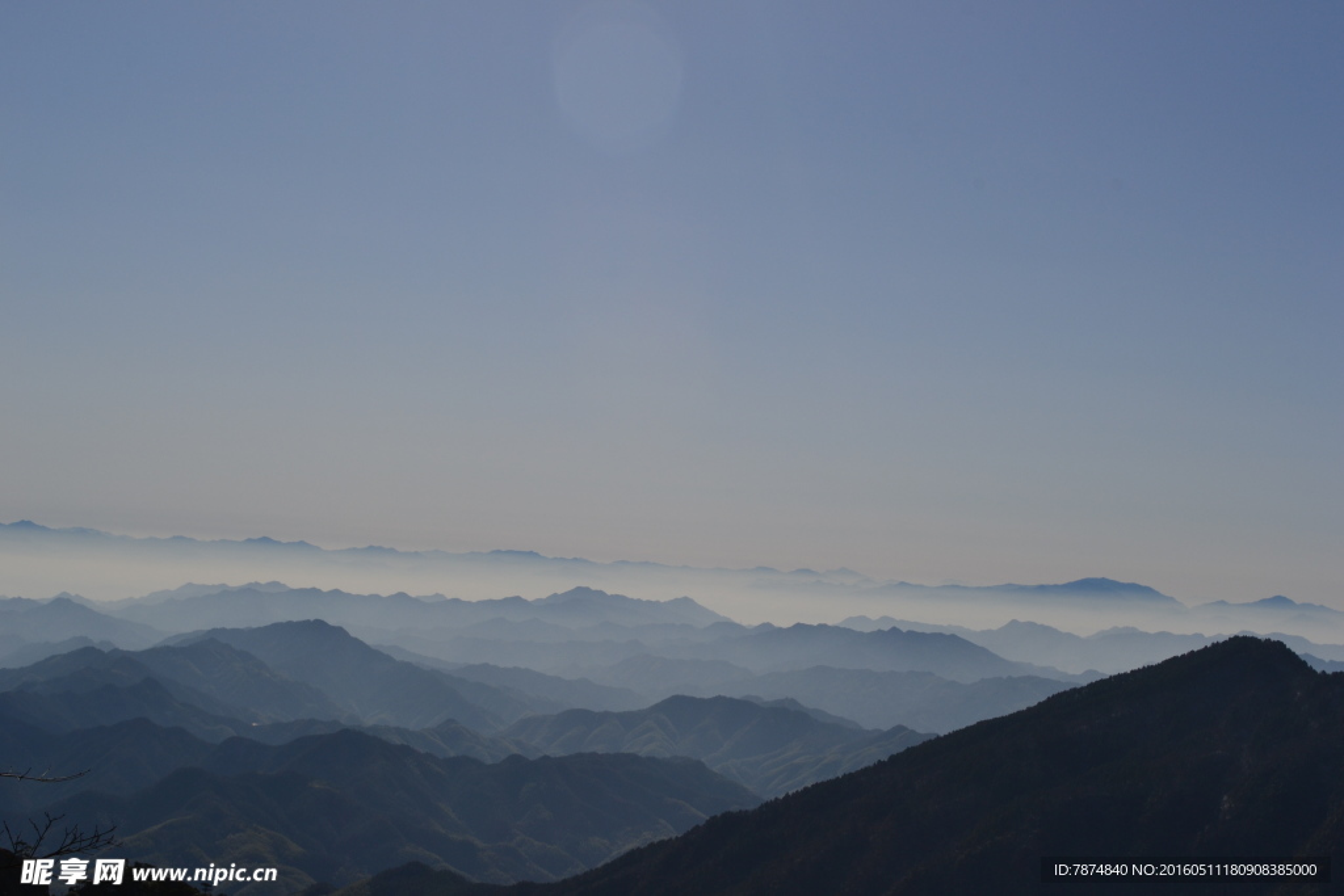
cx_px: 672
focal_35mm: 57
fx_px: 2128
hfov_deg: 35.0
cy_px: 448
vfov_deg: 23.8
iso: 140
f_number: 11
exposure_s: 1/500
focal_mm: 38
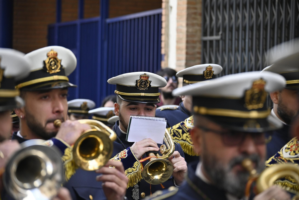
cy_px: 100
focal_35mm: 172
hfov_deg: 11.9
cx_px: 150
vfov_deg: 8.0
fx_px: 1432
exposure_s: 1/200
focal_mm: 115
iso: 320
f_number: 5.3
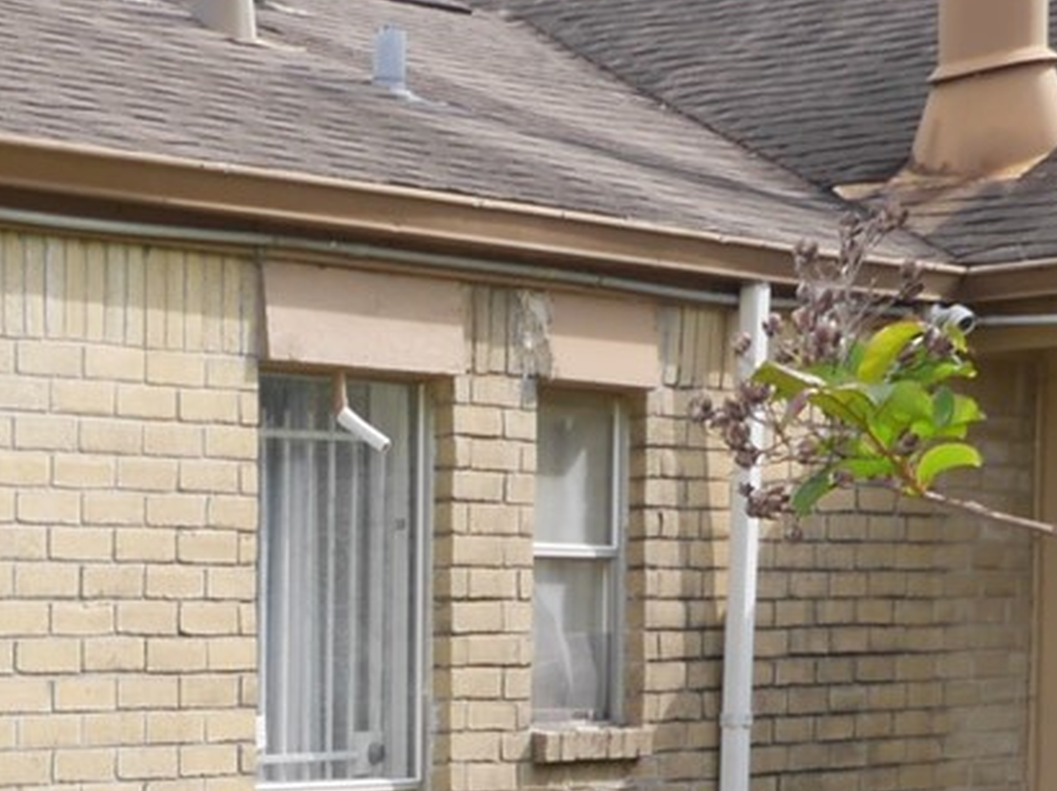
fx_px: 3967
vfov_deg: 10.8
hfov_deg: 14.1
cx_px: -559
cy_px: 1363
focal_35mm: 130
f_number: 10
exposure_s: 1/160
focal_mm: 13
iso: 200
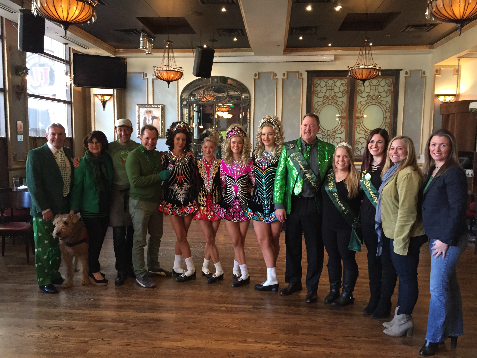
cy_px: 179
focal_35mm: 29
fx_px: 400
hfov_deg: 61.7
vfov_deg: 48.2
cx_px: 238
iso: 250
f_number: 2.2
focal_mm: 4.15
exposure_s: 1/24
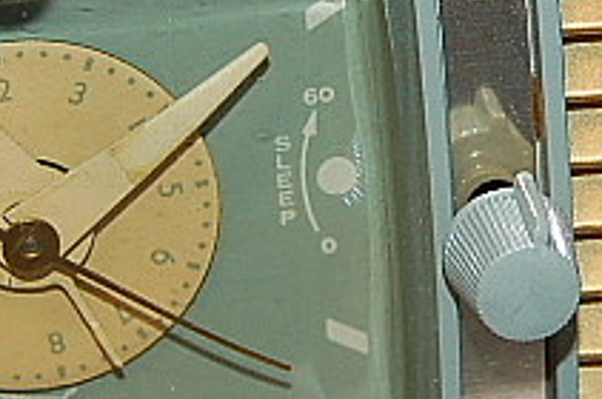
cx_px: 340
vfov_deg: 7.5
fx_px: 3039
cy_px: 235
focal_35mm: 182
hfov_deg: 11.3
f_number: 4.5
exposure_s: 1/60
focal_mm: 32
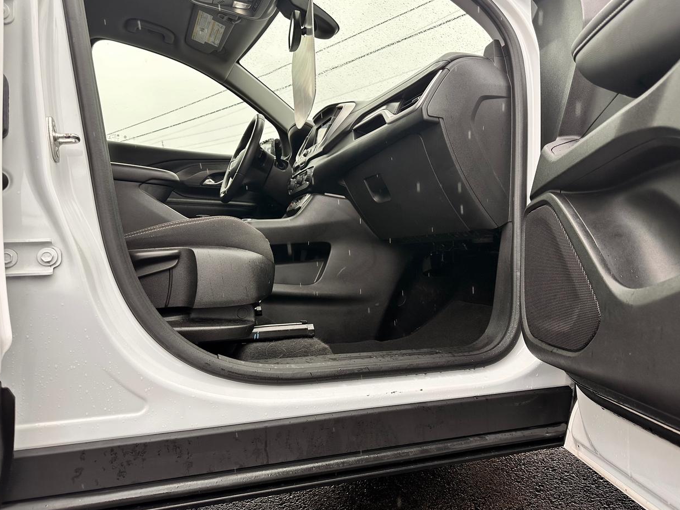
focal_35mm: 25
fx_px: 491
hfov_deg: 69.4
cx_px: 330
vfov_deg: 54.9
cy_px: 247
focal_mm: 6.86
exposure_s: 1/535
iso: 80
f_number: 1.78
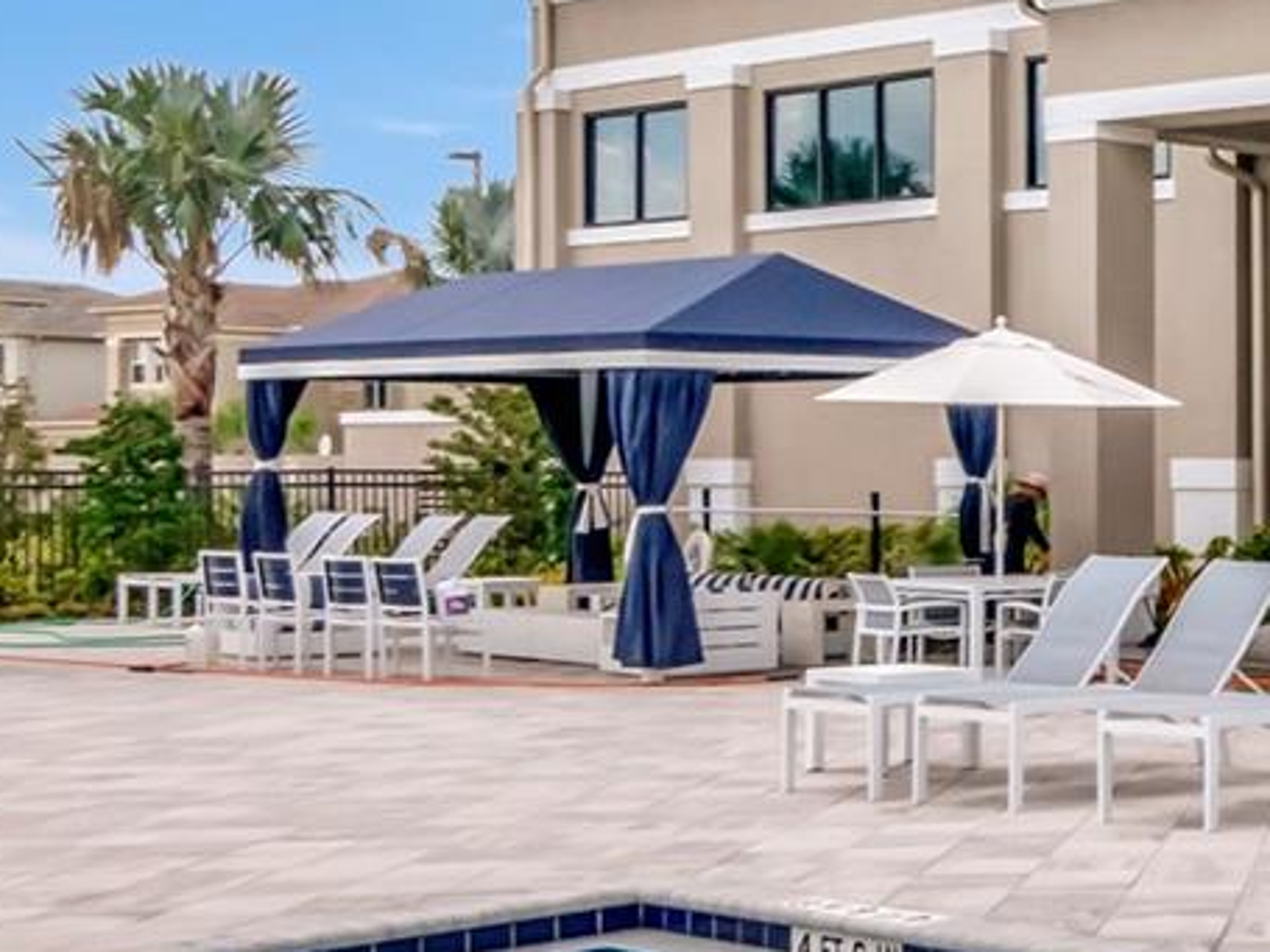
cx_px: 1990
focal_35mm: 71
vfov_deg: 20.7
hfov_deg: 21.9
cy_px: 461
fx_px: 2604
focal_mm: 14
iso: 1000
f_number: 14
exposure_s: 1/640
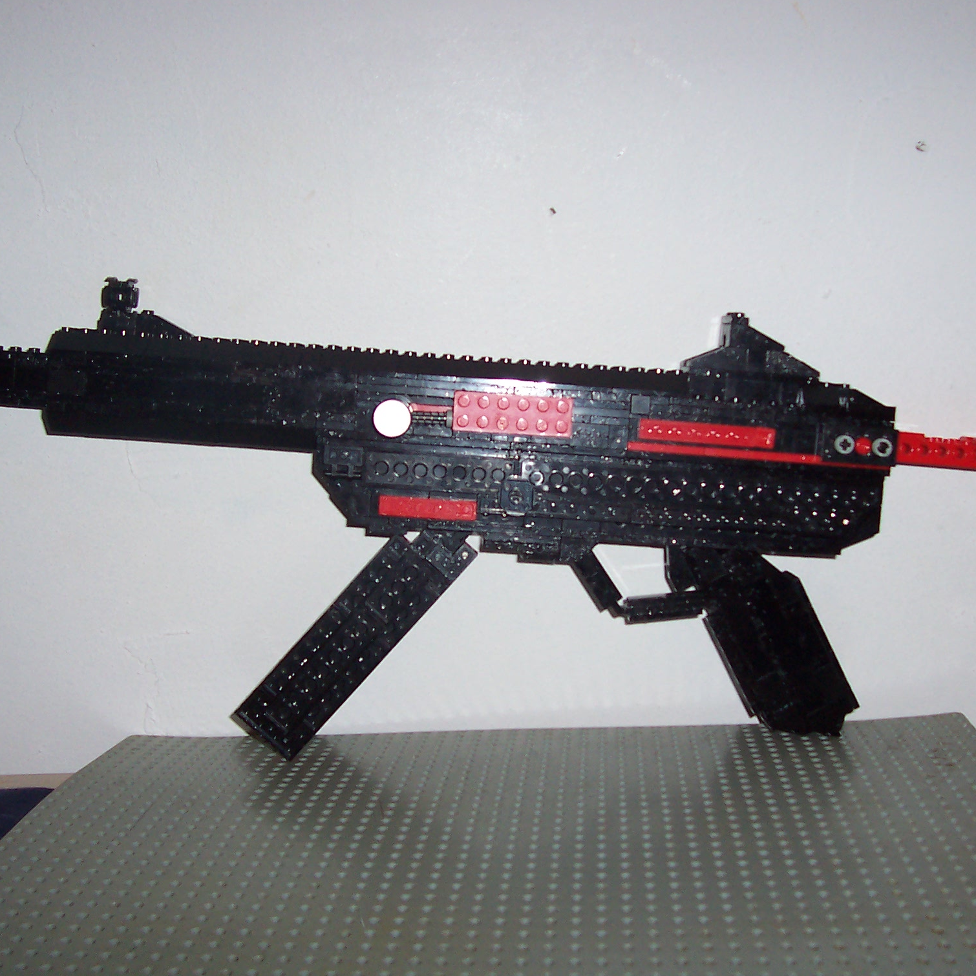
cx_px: 536
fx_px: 1404
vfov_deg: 38.3
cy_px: 485
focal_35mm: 44
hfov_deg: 38.3
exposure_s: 1/60
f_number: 2.8
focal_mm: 5.6
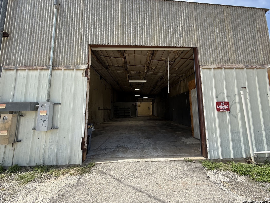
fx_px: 117
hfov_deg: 98.1
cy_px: 94
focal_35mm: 15
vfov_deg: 81.6
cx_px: 141
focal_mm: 2.22
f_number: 2.2
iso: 50
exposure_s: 1/323
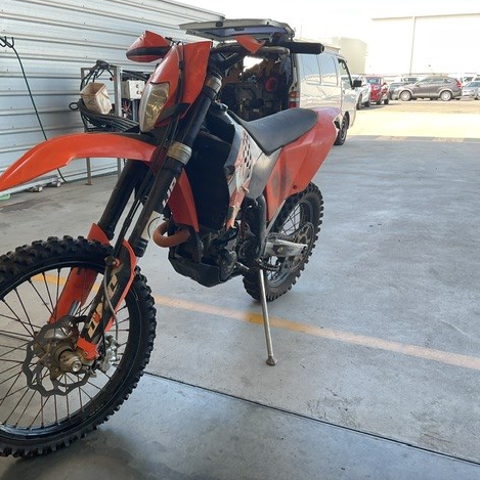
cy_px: 237
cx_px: 194
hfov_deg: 47.0
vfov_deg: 47.2
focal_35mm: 35
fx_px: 549
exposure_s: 1/149
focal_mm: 3
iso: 16
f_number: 1.8
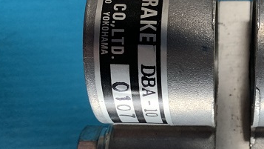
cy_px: 85
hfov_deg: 30.8
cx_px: 255
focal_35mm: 64
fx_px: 448
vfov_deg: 18.8
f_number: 1.8
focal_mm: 4.25
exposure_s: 1/60
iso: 200
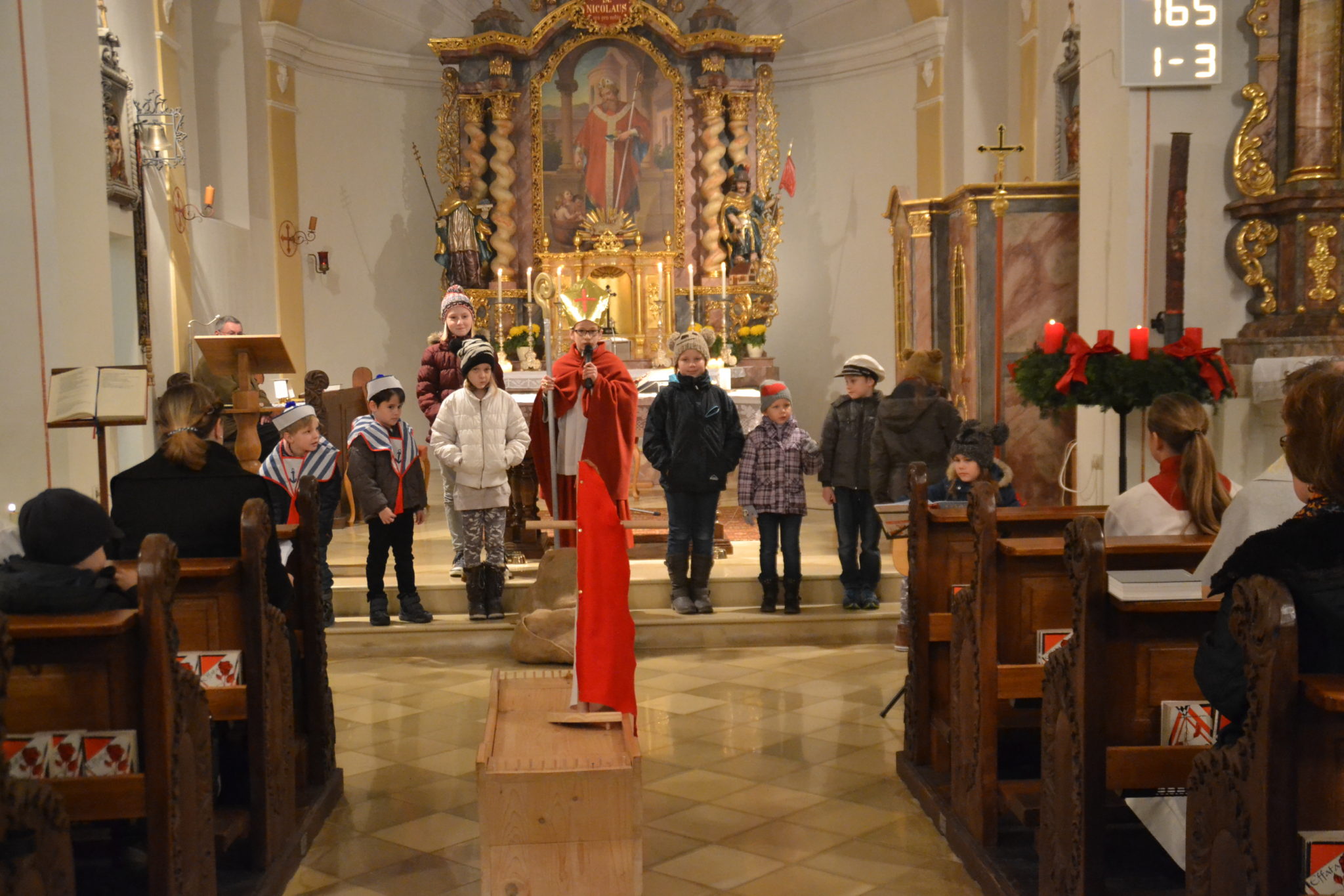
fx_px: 1568
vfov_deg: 31.9
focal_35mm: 42
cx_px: 672
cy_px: 448
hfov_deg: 46.4
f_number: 4
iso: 3200
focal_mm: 28
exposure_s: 1/50
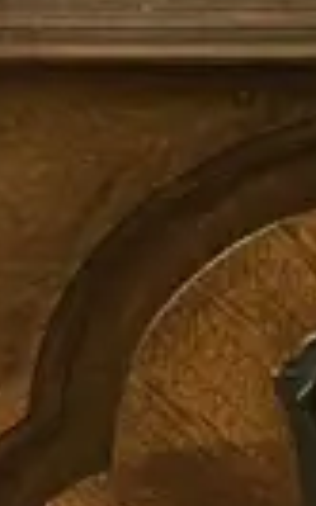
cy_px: 1020
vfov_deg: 8.4
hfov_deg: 5.5
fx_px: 3269
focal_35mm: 237
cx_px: 457
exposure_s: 1/33
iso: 160
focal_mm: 4.15
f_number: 2.2
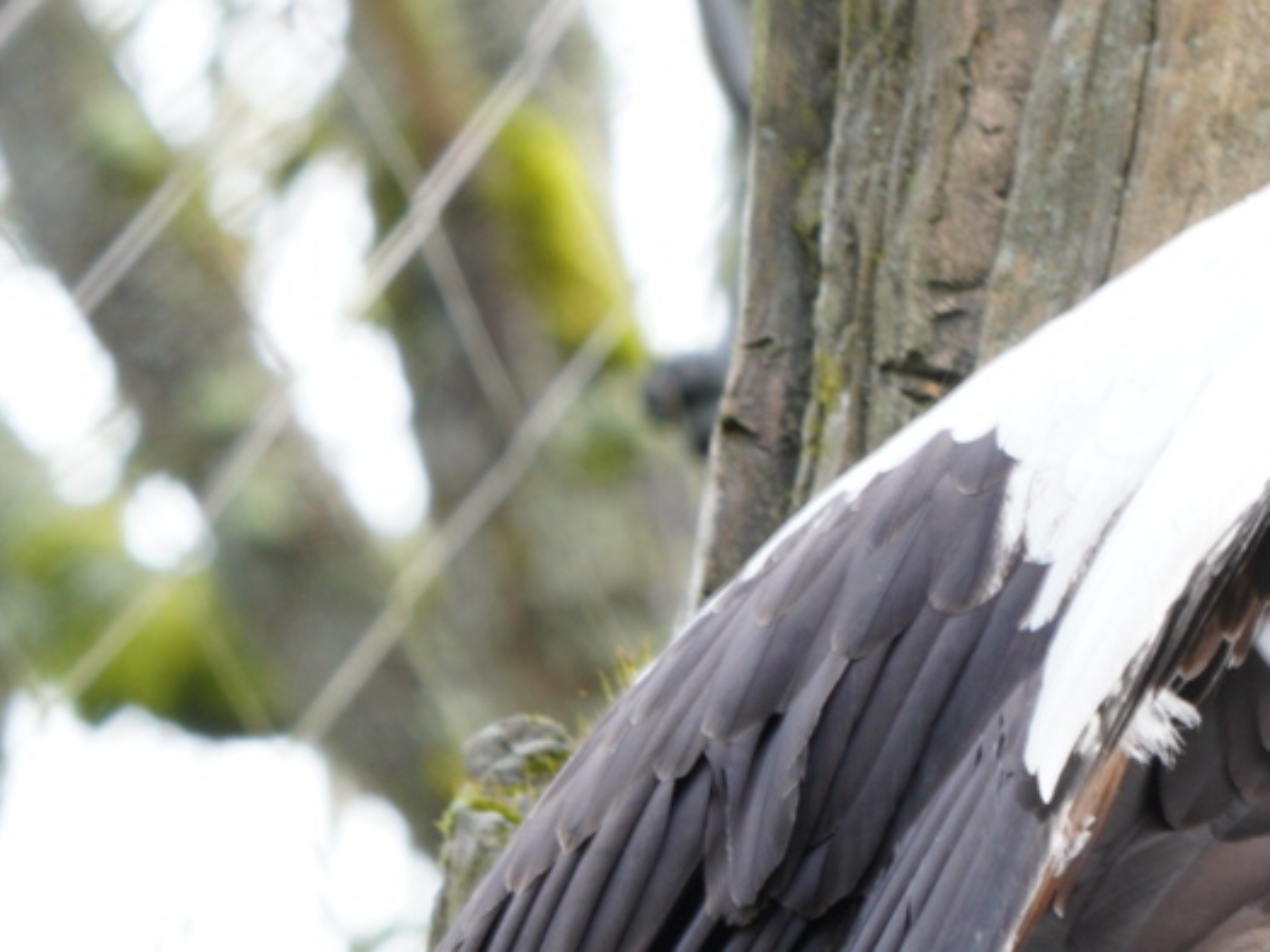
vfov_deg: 1.2
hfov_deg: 1.7
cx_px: 1844
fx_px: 43769
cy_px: 867
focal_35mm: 1193
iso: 320
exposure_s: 1/40
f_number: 11
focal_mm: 268
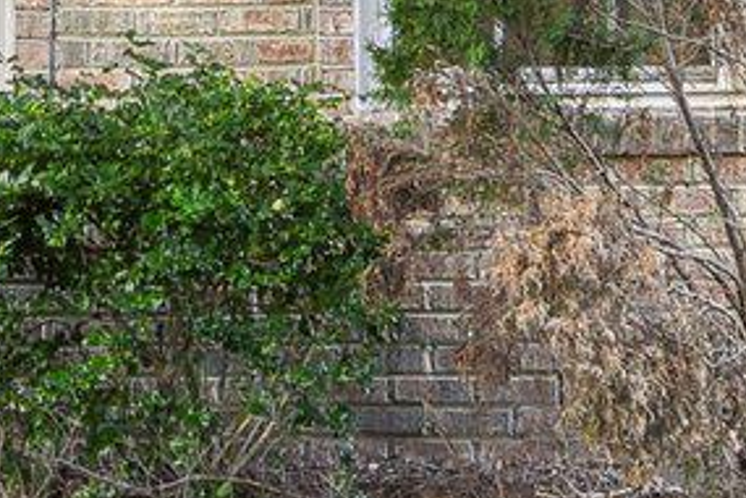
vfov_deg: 10.0
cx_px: 340
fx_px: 2383
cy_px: -814
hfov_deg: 17.8
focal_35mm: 115
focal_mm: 16
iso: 400
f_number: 8
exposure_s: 1/10
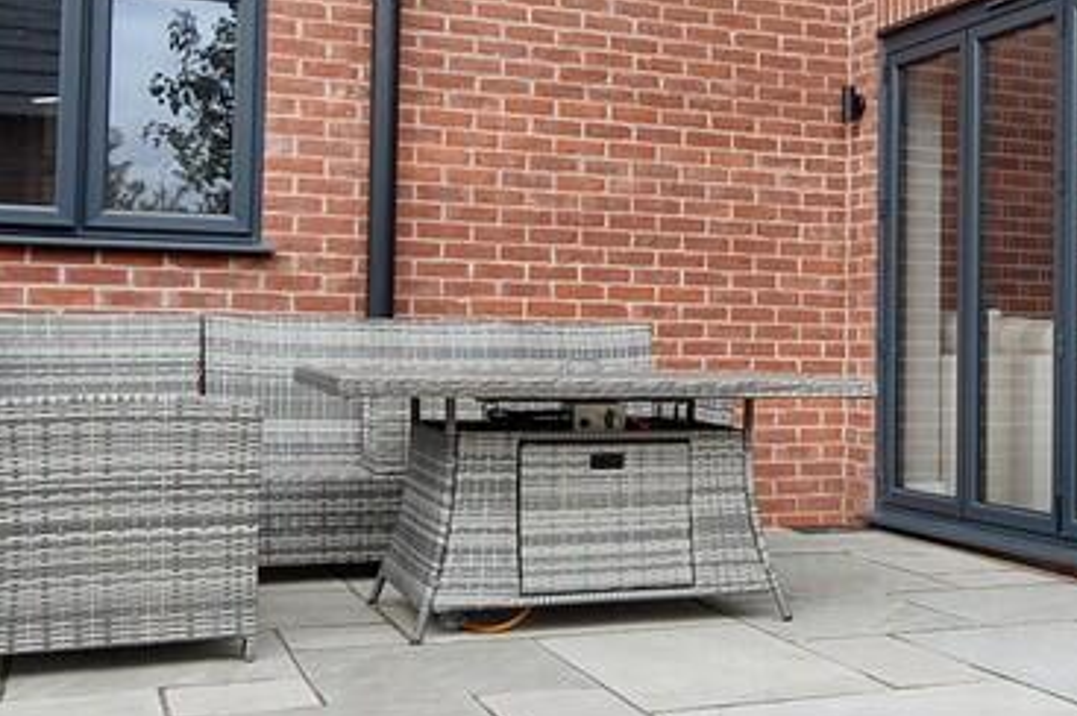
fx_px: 1626
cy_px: 277
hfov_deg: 35.6
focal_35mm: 54
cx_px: 839
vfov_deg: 24.8
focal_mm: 13
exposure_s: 1/125
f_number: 5.6
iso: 200
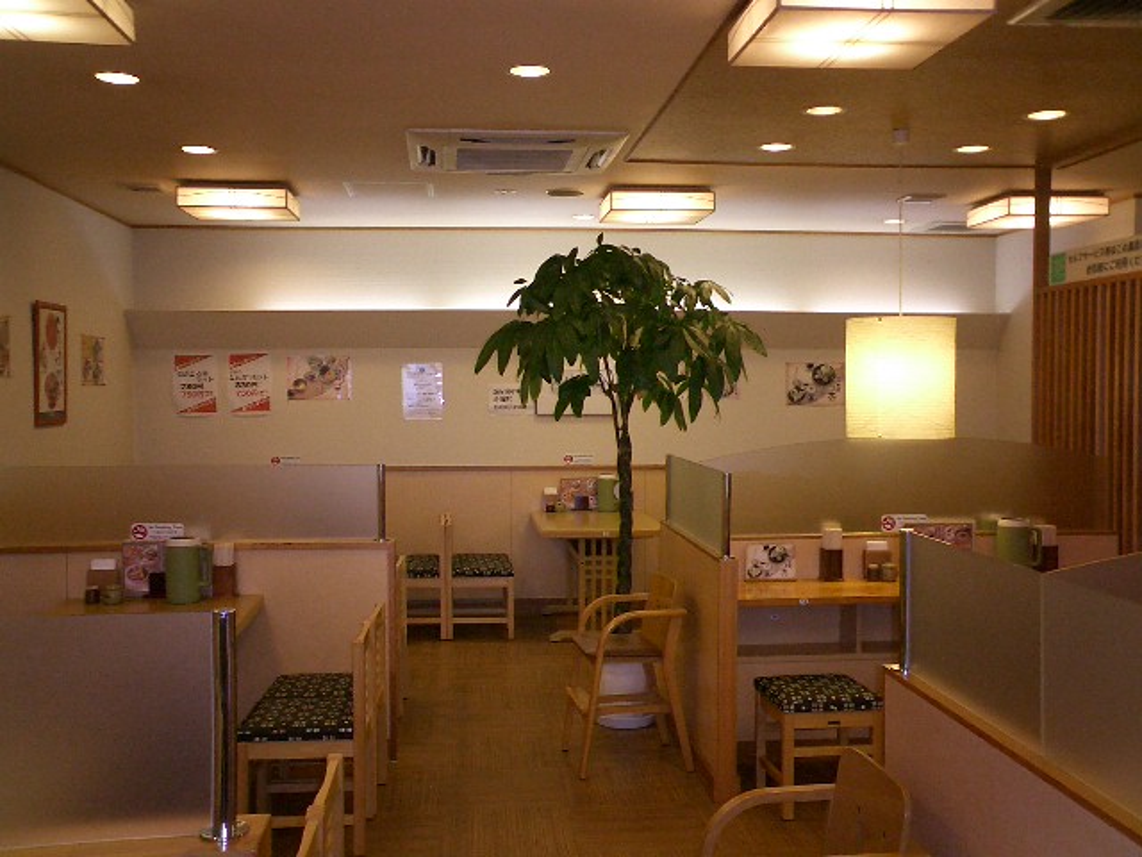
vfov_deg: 38.7
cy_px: 428
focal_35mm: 37
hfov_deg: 50.1
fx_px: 1221
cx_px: 571
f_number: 3.5
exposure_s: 1/40
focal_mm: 5.6
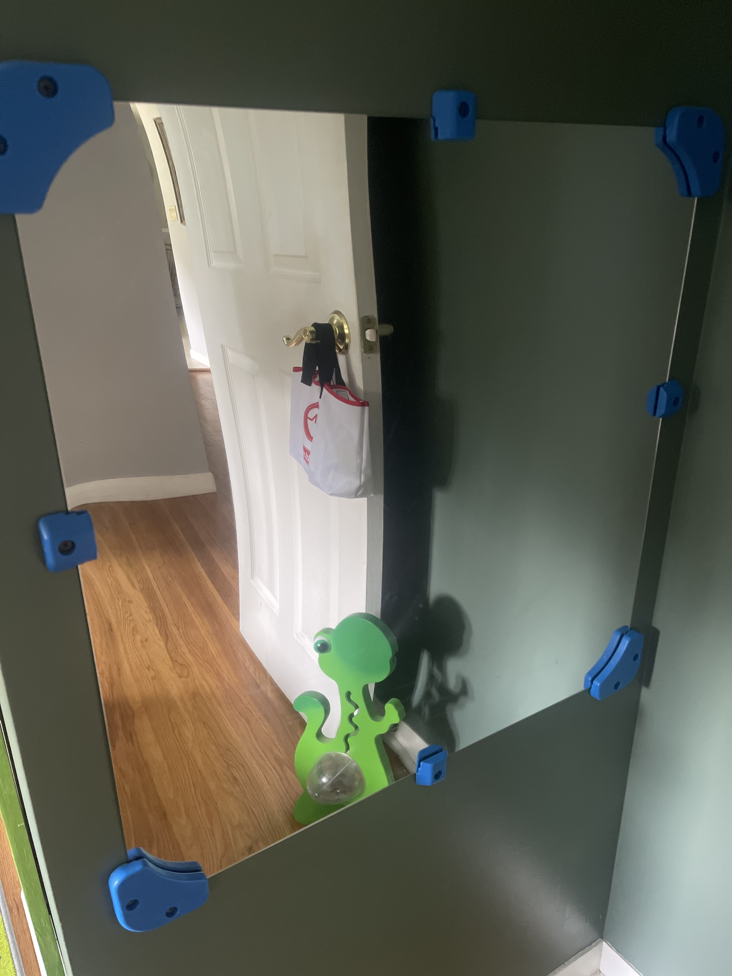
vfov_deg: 67.3
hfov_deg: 53.1
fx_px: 733
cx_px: 366
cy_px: 488
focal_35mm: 26
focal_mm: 5.1
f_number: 1.6
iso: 640
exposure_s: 1/40
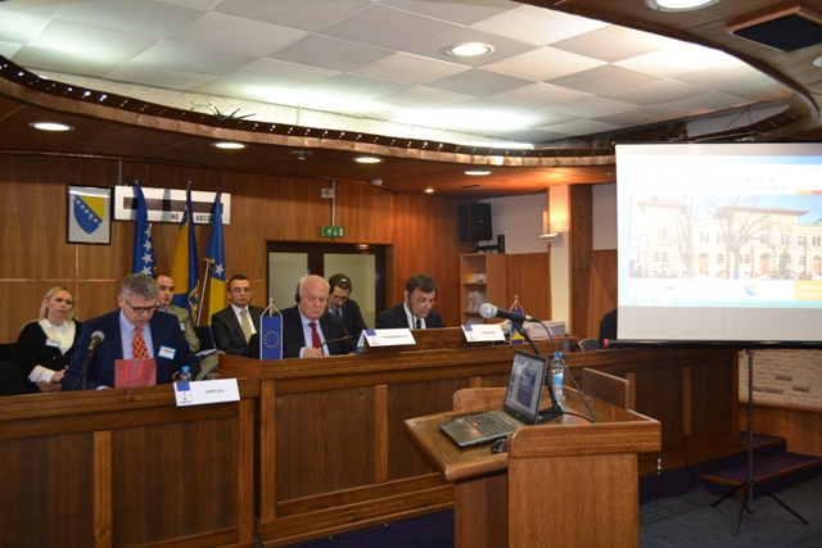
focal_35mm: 33
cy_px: 274
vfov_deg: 40.0
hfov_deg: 57.2
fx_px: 754
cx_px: 411
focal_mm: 22
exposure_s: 1/60
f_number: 4
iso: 800
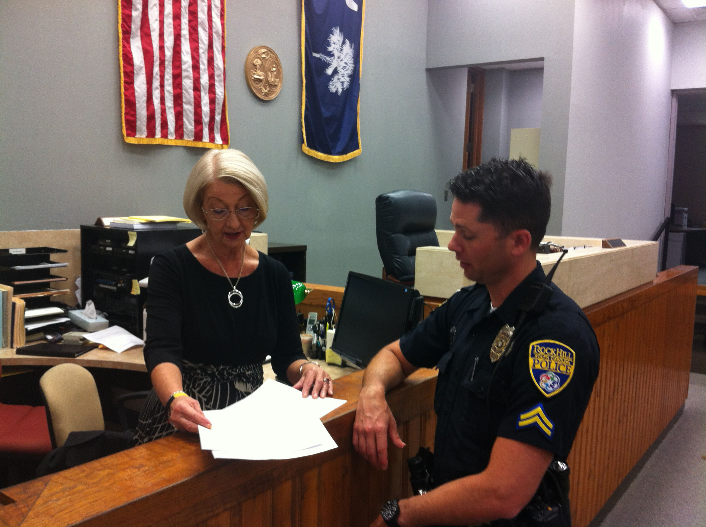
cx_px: 353
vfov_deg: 40.6
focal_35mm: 35
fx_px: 713
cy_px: 264
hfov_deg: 52.7
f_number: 2.8
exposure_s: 1/15
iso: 100
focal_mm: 3.85
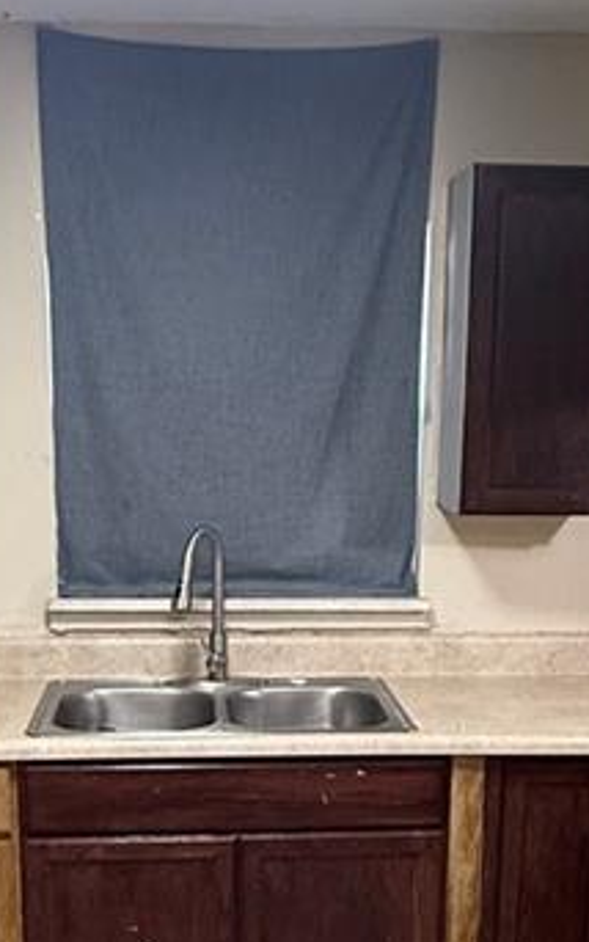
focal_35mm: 52
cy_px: 672
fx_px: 1334
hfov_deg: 24.9
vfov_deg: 38.1
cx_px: 275
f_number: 2.2
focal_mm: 2.22
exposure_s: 1/60
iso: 250
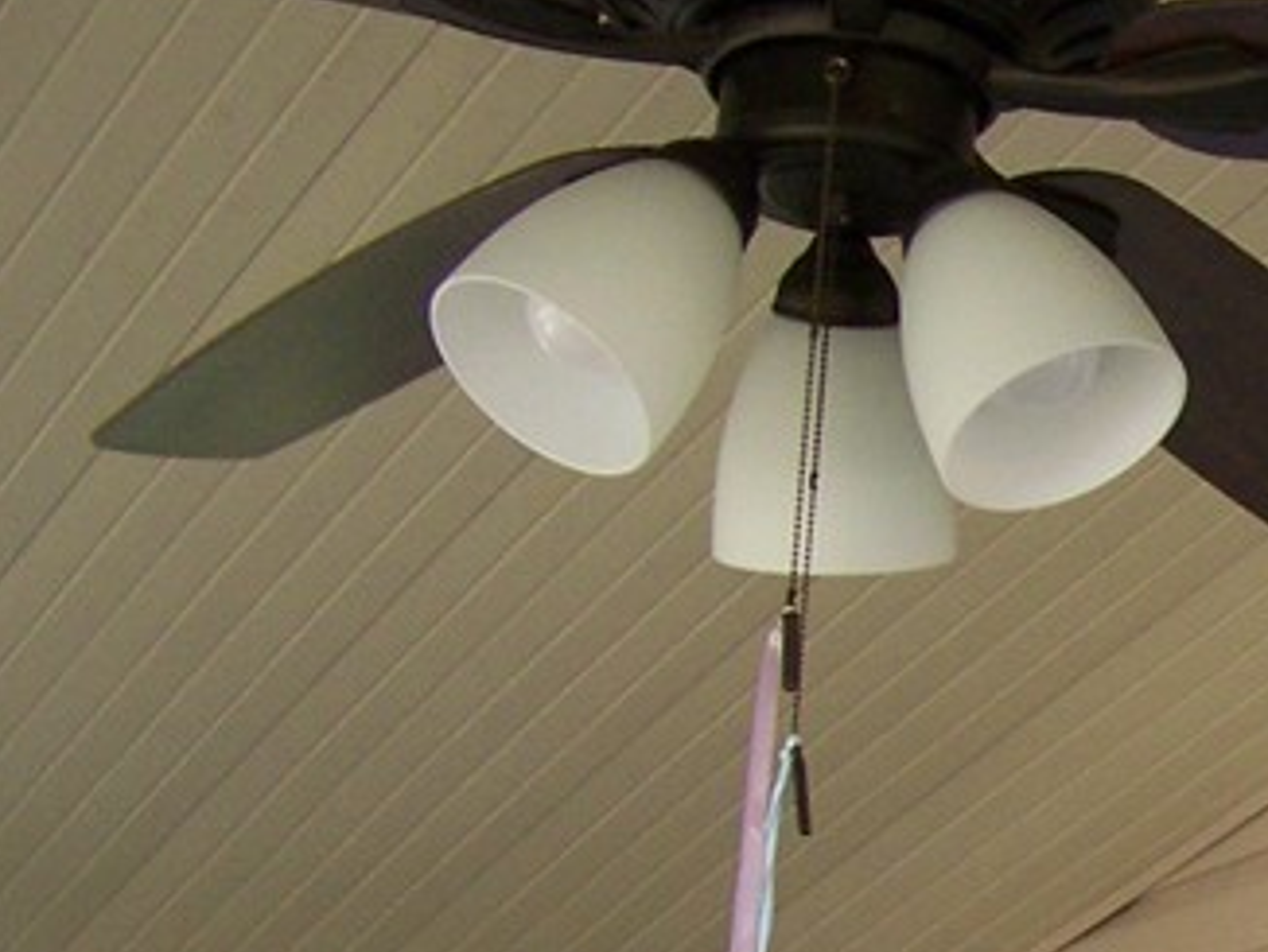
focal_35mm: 113
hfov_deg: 16.1
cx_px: 1836
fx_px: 4142
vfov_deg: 12.7
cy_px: 1201
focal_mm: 5.85
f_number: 2.8
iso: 160
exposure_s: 1/30
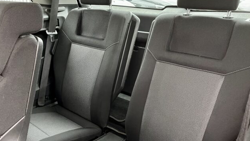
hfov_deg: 54.6
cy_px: 95
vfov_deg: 32.6
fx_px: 239
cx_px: 93
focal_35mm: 36
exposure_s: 1/30
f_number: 1.6
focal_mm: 4.2
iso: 640
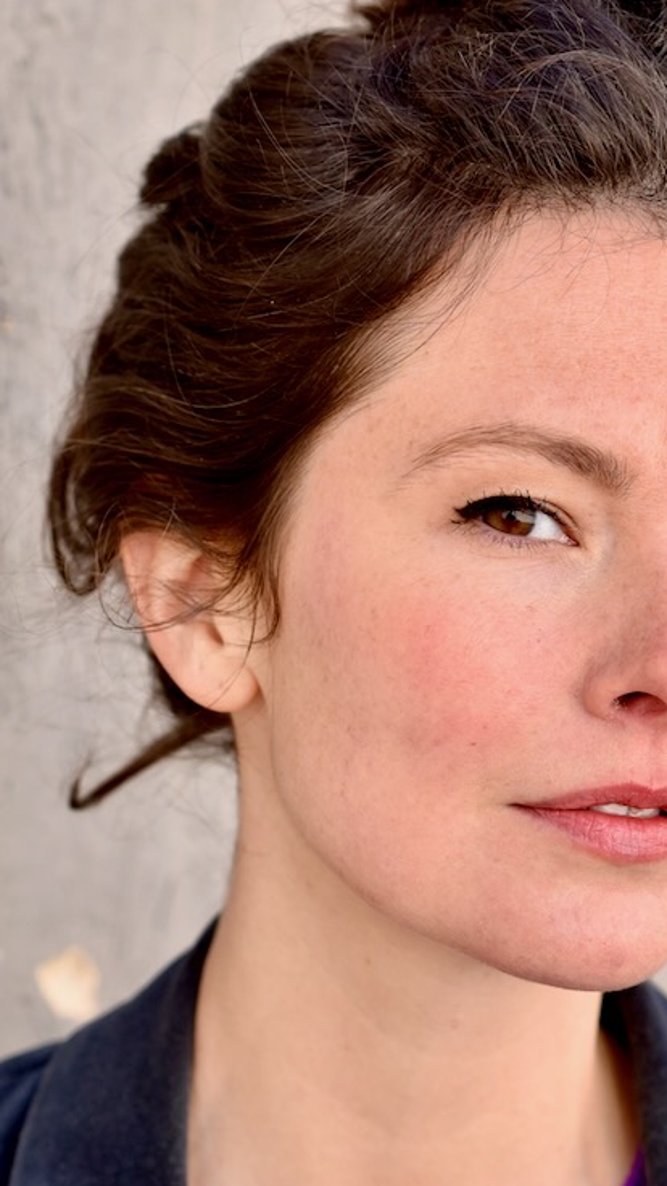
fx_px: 4874
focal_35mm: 155
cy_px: 754
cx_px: 470
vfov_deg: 13.9
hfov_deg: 7.8
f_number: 5
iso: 400
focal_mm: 85
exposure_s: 1/640
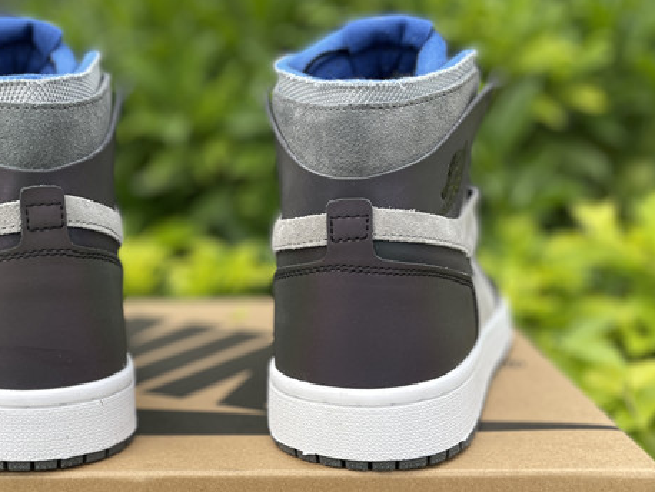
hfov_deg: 44.1
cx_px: 213
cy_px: 320
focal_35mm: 42
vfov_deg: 34.1
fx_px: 795
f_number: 1.6
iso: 32
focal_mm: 4.2
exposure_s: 1/493
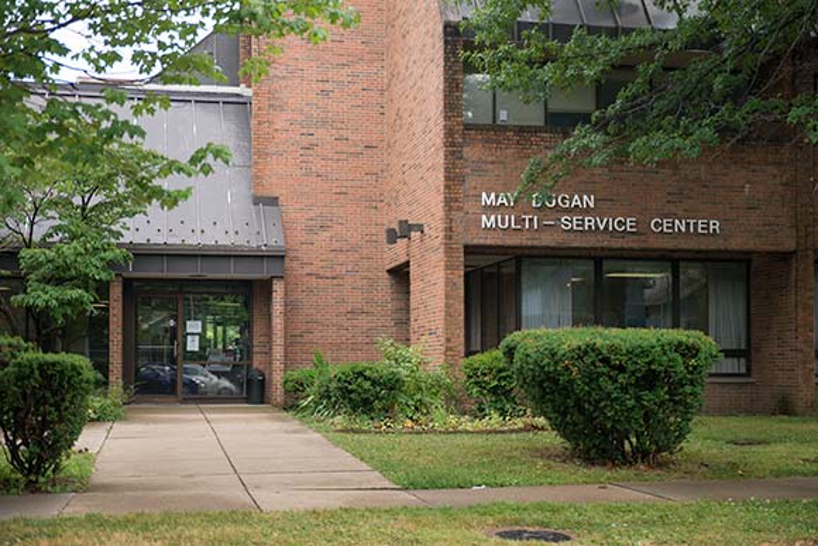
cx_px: 409
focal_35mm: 50
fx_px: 1136
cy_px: 273
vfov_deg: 27.0
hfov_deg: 39.6
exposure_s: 1/1500
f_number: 2.8
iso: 400
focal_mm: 50
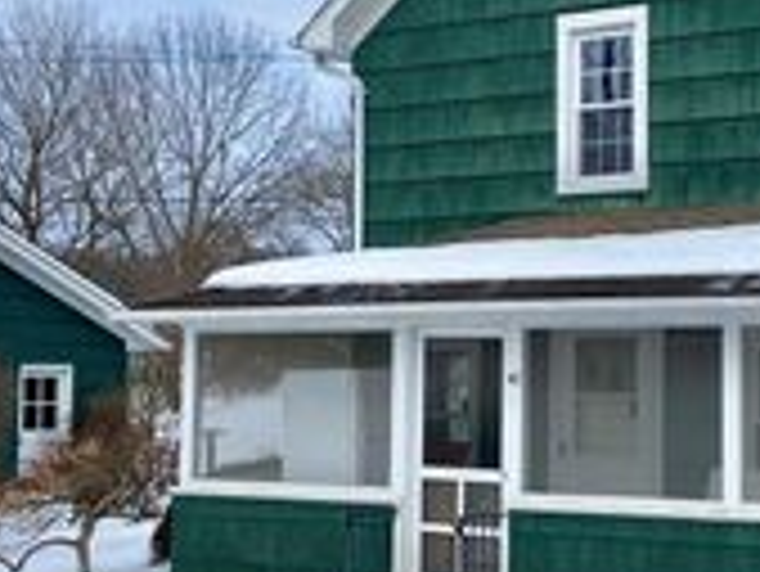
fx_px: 1692
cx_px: 661
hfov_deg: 24.7
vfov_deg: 19.2
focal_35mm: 77
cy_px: 259
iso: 32
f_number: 1.8
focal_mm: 4.25
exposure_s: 1/3040
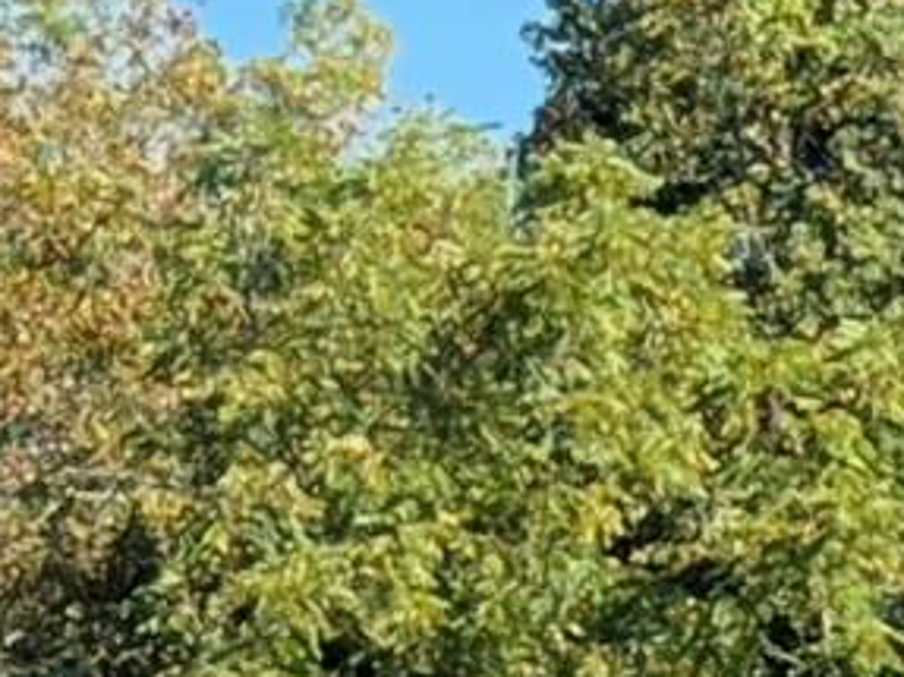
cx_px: -2277
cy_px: 1870
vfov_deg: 4.2
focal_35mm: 343
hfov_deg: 5.3
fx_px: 8954
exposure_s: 1/1377
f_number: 1.78
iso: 50
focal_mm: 6.76
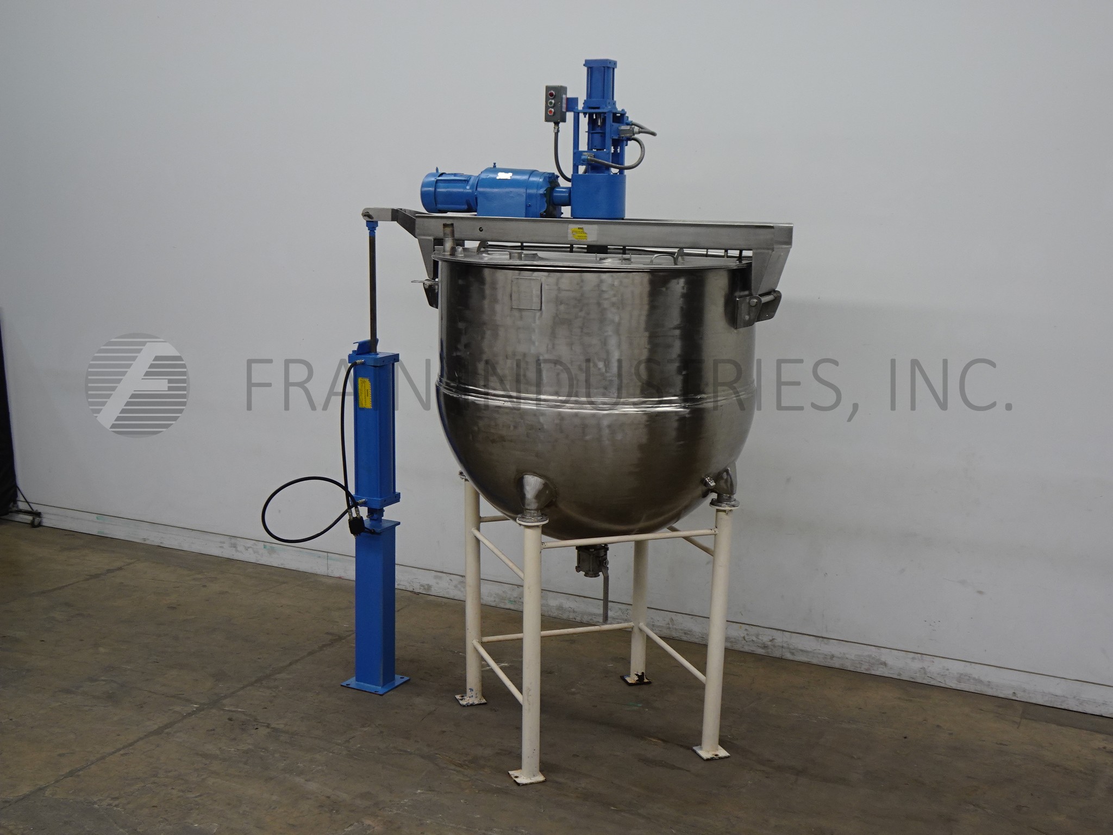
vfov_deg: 36.0
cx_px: 556
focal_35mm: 40
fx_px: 1286
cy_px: 418
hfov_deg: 46.8
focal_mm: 6.64
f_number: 4
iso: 100
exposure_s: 1/40
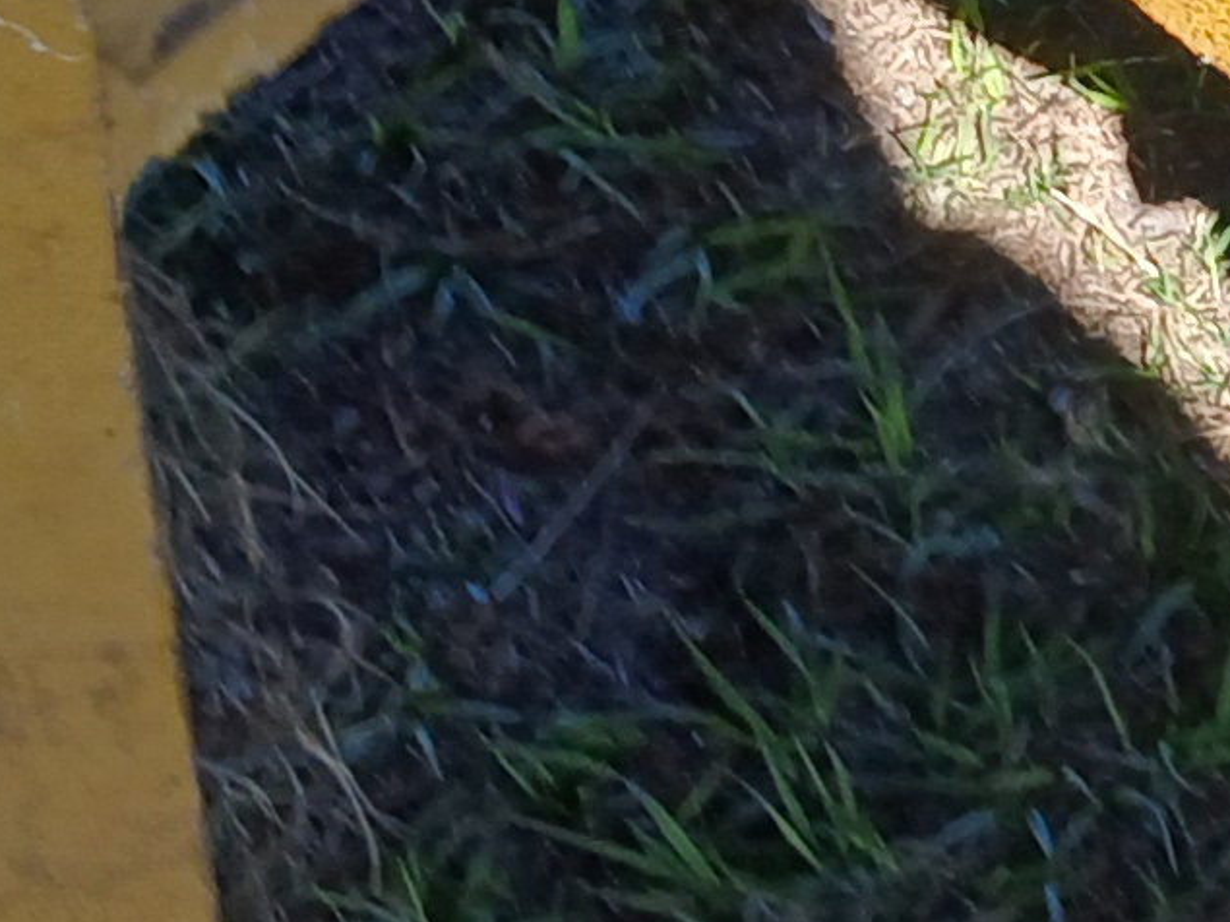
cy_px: 81
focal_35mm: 167
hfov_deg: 11.5
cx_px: 1615
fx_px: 5933
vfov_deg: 8.9
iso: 20
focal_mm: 3.98
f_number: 1.8
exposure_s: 1/334
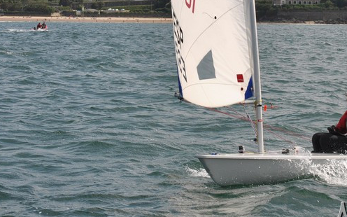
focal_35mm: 136
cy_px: 50
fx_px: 1284
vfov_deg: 9.6
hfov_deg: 15.4
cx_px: 181
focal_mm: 55
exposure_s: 1/320
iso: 100
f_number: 9
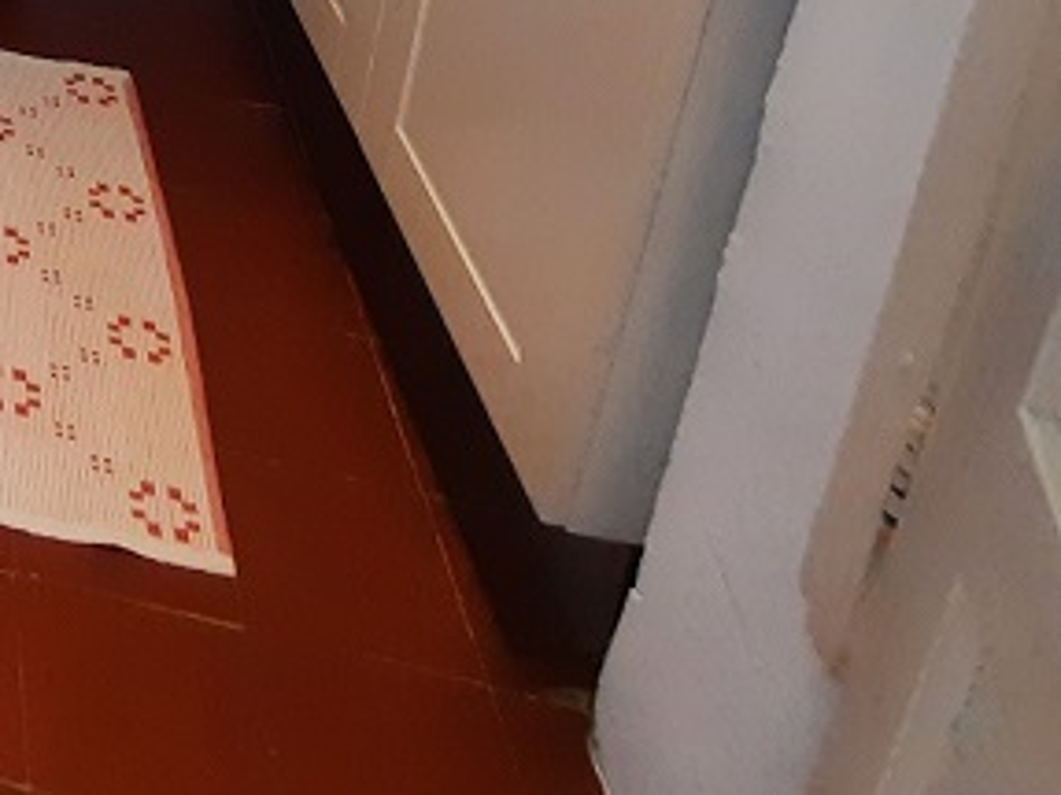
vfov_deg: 21.2
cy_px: -592
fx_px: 1501
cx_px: -555
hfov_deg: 26.8
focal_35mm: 49
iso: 200
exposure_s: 1/50
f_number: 2.2
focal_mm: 1.74
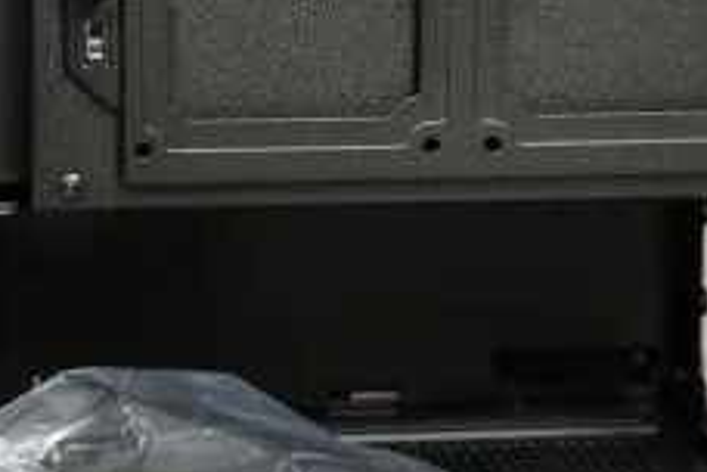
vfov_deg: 11.5
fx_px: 2298
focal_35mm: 117
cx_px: 93
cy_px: -68
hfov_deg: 17.3
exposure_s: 1/100
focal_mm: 5.56
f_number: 1.6
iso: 125
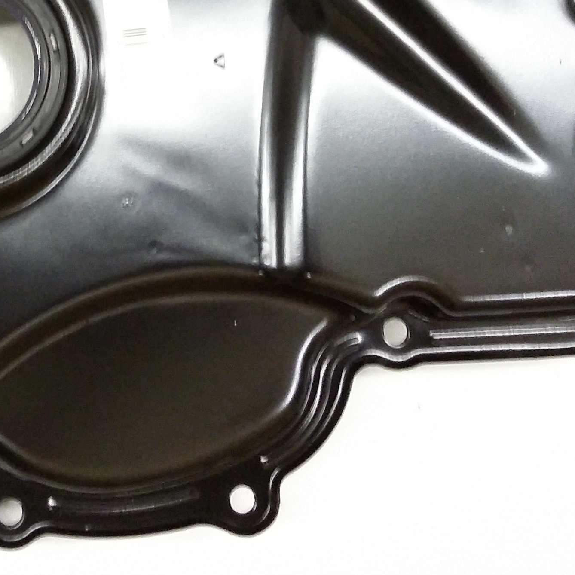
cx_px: 79
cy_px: 65
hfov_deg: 24.4
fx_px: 1297
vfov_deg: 24.3
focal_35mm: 69
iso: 400
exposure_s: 1/15
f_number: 2.4
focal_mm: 3.4
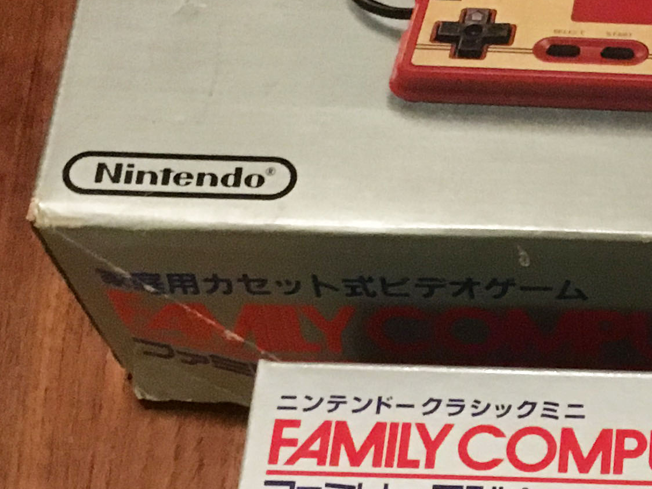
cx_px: 784
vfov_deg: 14.2
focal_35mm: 104
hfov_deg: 18.0
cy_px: 298
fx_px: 1959
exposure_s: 1/15
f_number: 2.2
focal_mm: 4.15
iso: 250
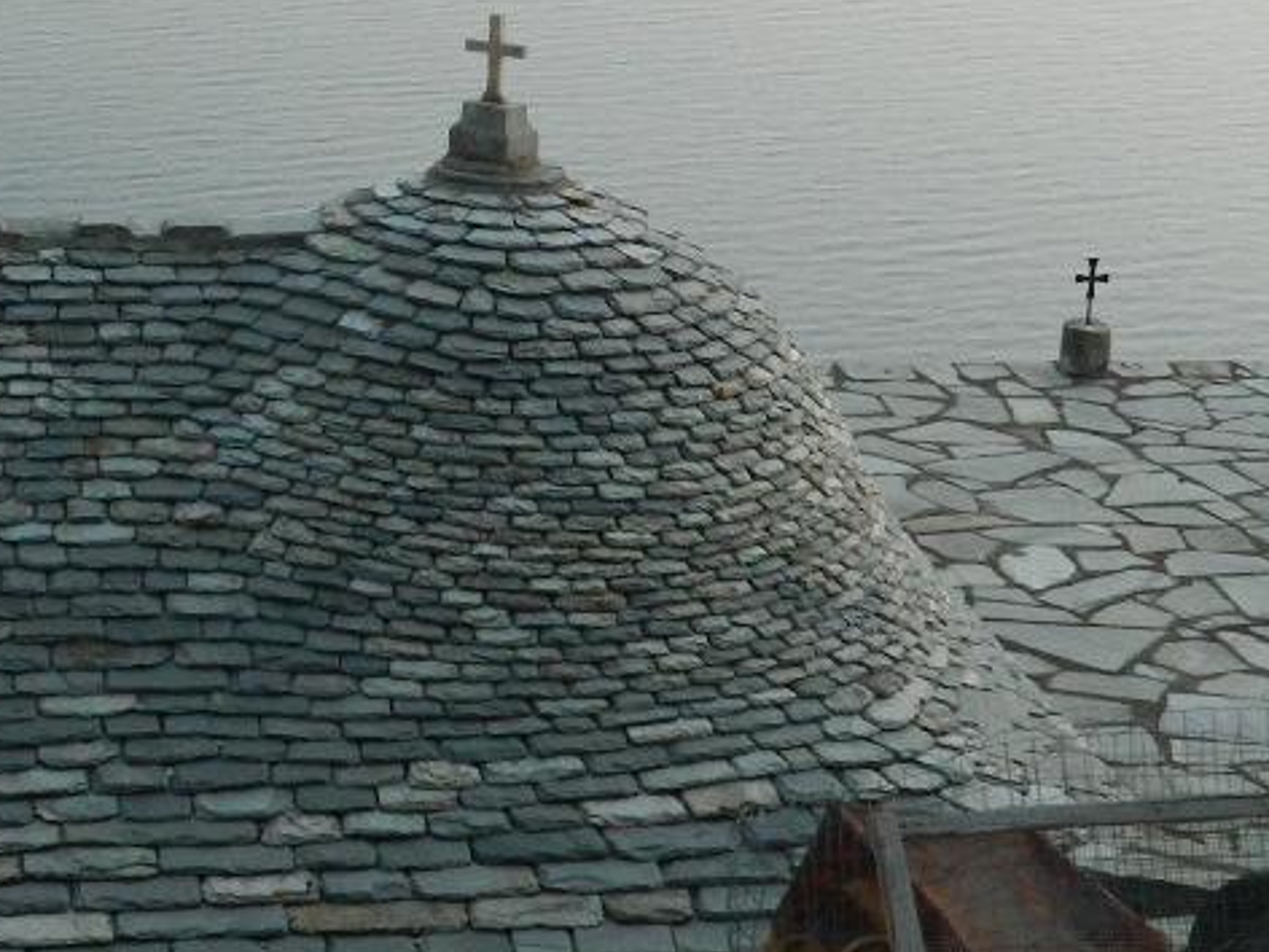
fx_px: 3299
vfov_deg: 16.3
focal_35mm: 90
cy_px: 161
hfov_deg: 21.3
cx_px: 125
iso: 200
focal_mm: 5.6
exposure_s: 1/40
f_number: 3.2
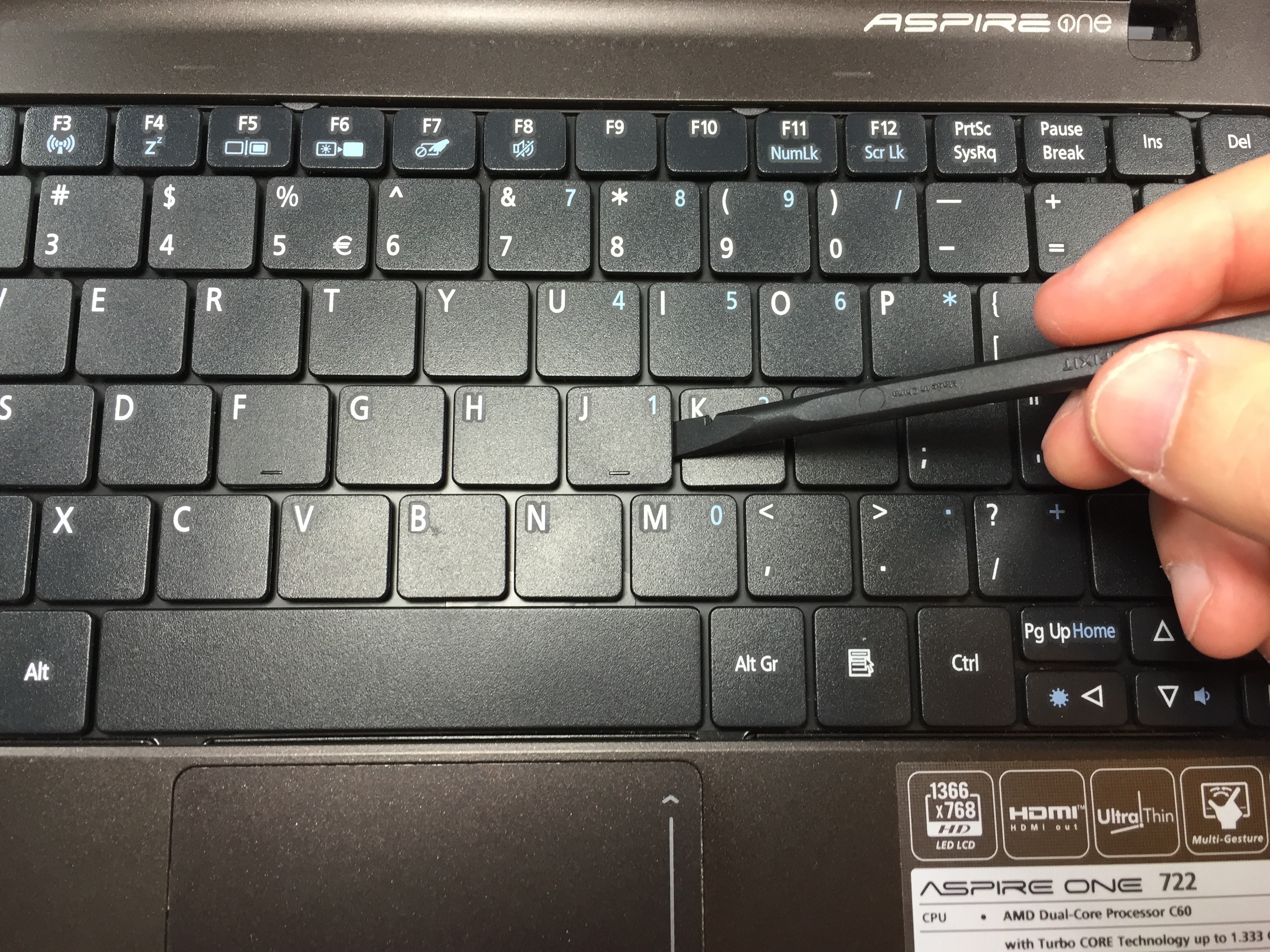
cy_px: 476
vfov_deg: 48.2
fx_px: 1064
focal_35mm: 29
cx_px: 635
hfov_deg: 61.7
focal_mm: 4.15
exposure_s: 1/40
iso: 32
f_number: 2.2
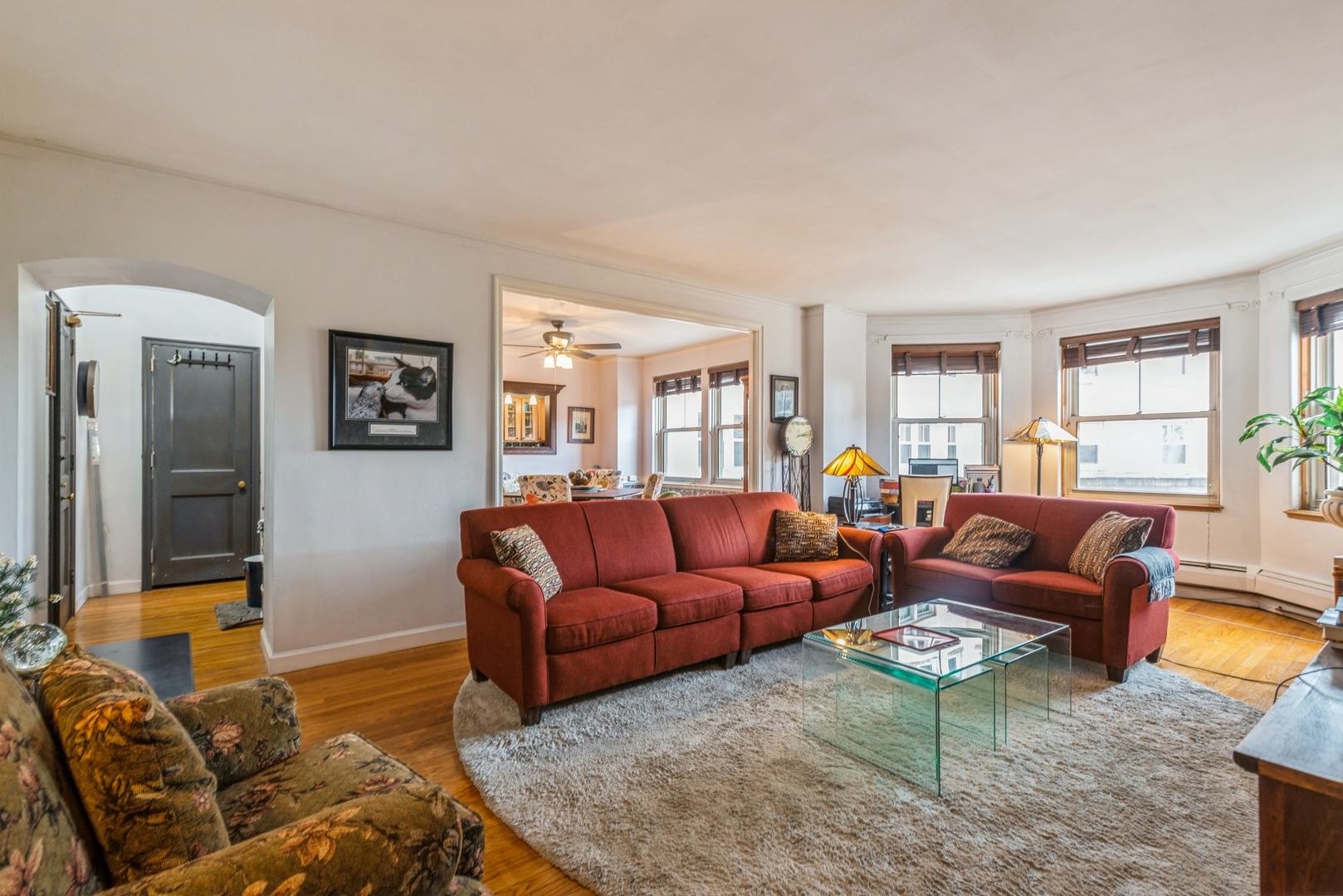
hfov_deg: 96.7
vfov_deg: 73.8
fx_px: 597
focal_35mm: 16
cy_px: 448
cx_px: 672
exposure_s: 1/5
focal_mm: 16
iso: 200
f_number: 8
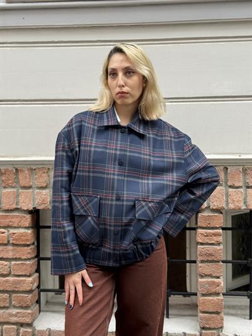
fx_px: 466
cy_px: 168
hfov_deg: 30.3
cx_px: 126
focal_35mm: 48
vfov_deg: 39.6
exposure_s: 1/399
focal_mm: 6.76
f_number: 1.78
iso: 64
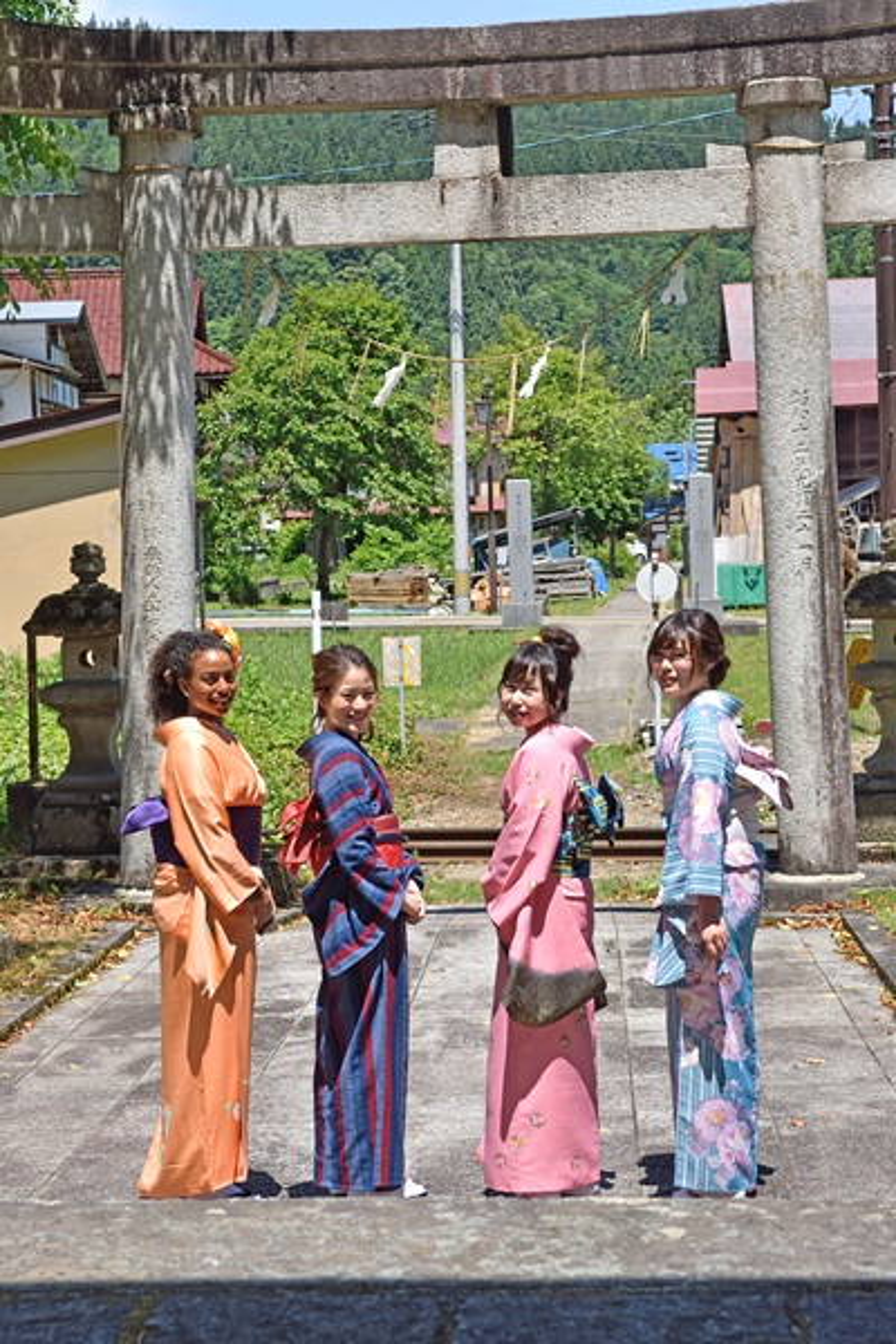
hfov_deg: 18.9
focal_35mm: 72
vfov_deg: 28.1
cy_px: 672
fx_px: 2688
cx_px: 448
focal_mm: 48
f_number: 9
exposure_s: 1/250
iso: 160
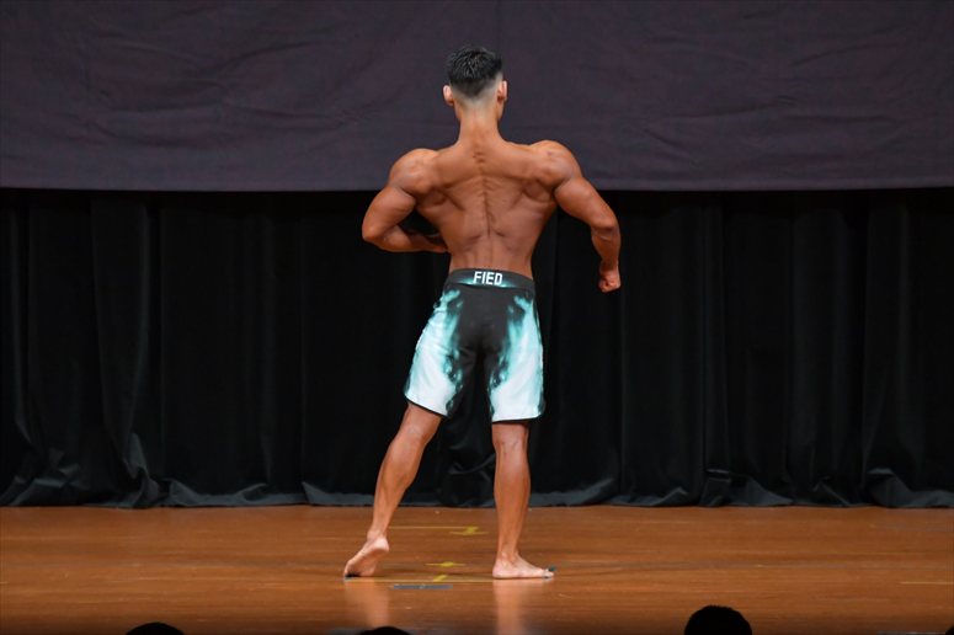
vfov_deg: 4.8
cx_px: 477
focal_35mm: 285
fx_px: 7549
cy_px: 318
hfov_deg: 7.2
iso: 4000
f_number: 5.6
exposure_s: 1/400
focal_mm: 190
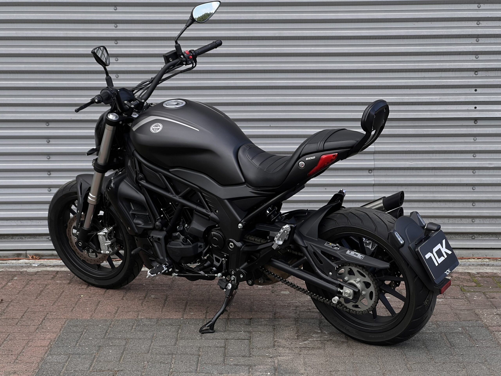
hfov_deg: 25.3
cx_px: 250
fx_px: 1114
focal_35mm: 77
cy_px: 188
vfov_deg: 19.1
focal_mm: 9
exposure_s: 1/169
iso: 32
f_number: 2.8
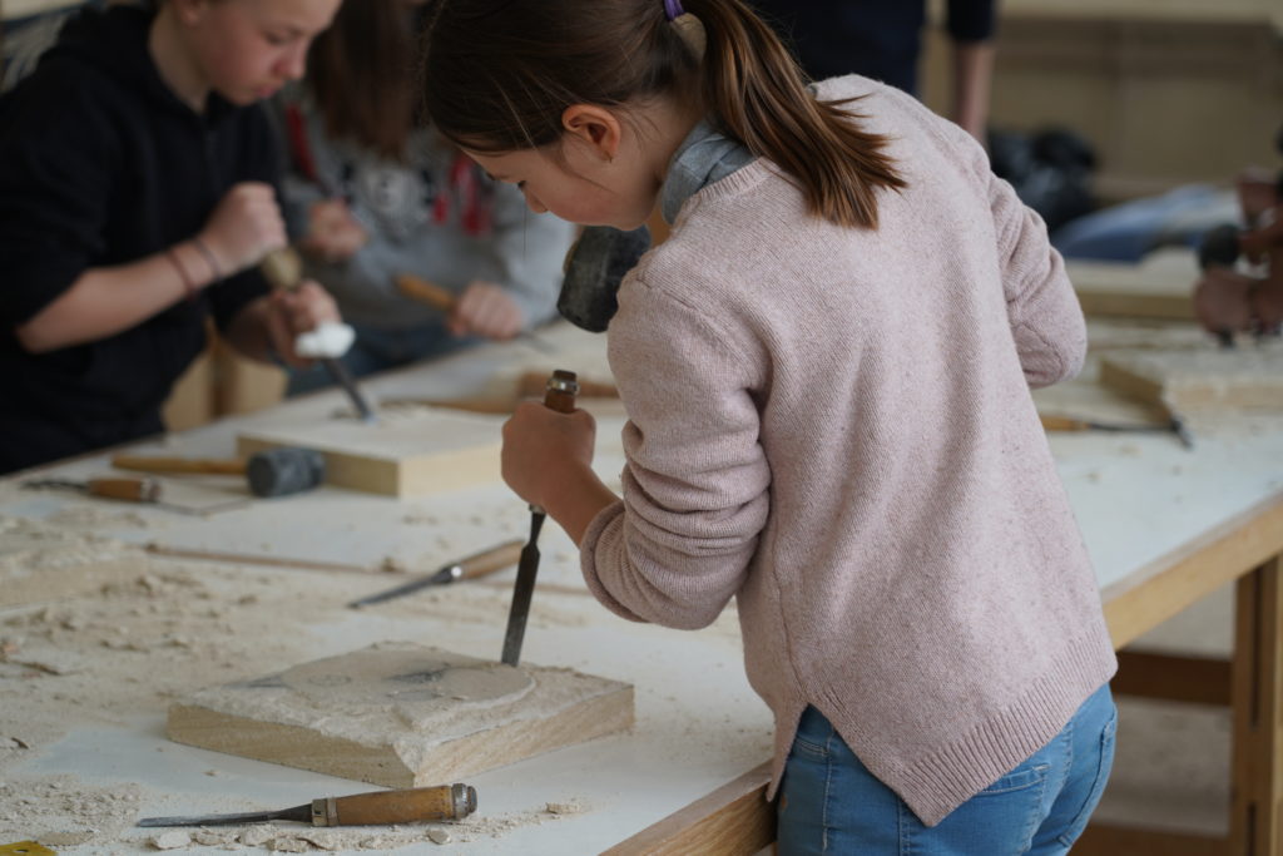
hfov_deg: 19.5
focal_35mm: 105
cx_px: 642
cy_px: 428
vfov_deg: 13.0
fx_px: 3742
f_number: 4
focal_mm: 105
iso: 160
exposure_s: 1/160
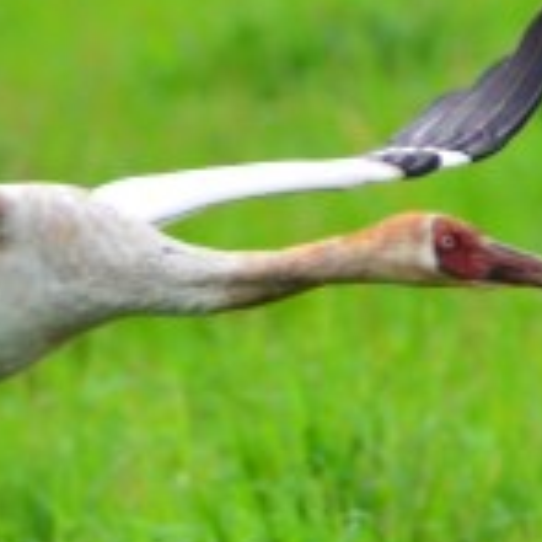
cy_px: 612
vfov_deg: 0.5
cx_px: 206
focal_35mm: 3321
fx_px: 58830
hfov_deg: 0.5
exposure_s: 1/1250
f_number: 6.3
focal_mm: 600
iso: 1100
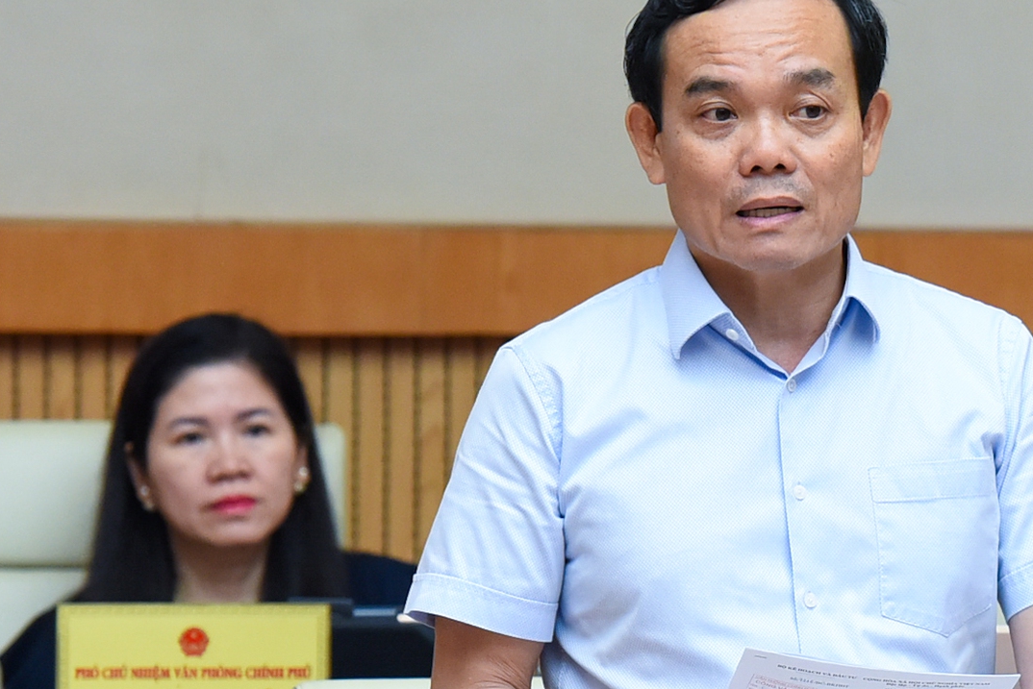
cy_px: 513
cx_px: 919
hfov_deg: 6.9
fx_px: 8554
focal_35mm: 298
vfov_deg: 4.6
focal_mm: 160
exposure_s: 1/250
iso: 2000
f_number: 5
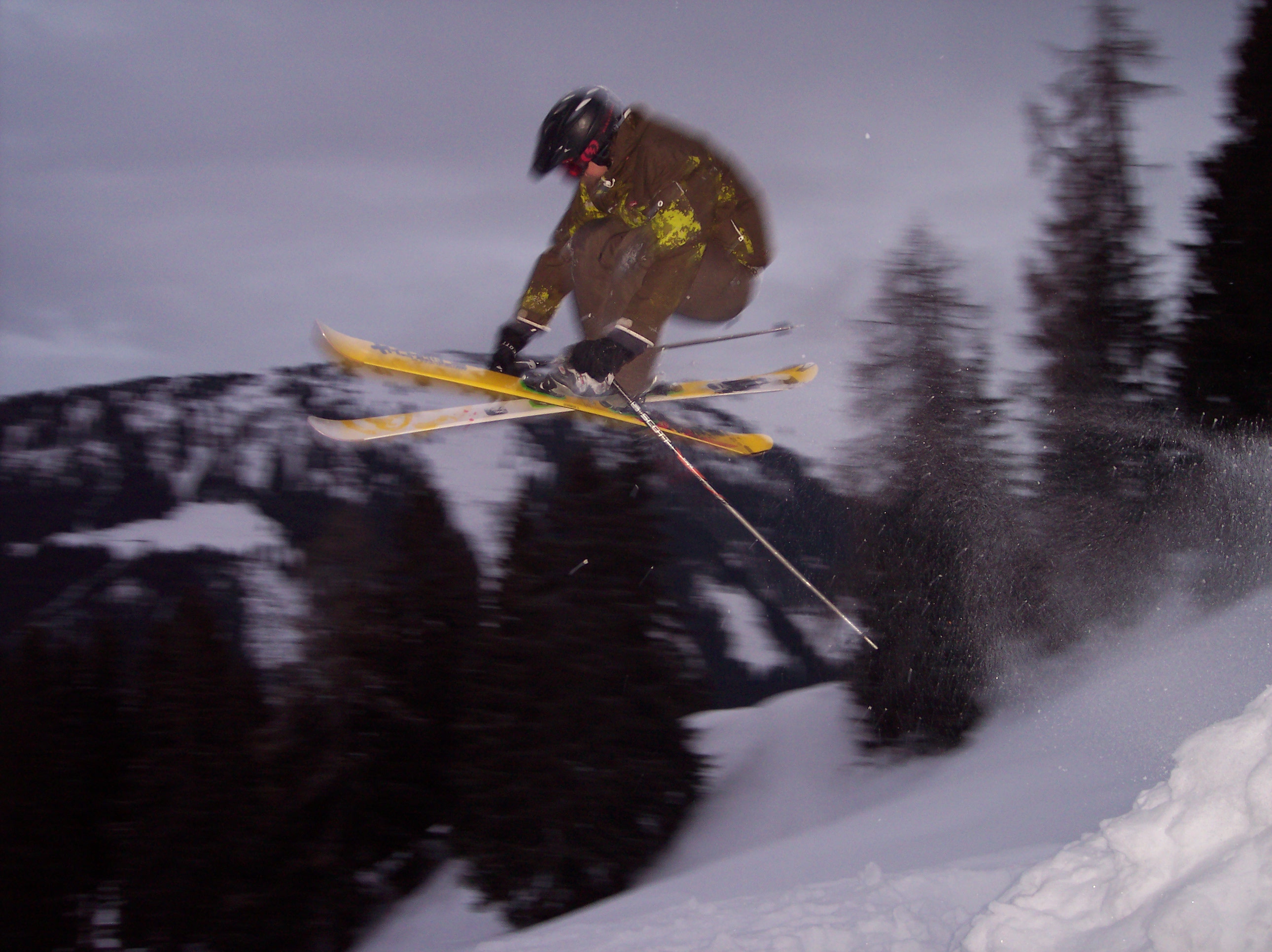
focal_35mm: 38
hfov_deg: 49.0
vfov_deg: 37.7
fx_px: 1396
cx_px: 636
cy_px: 476
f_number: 2.8
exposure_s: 1/60
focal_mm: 8
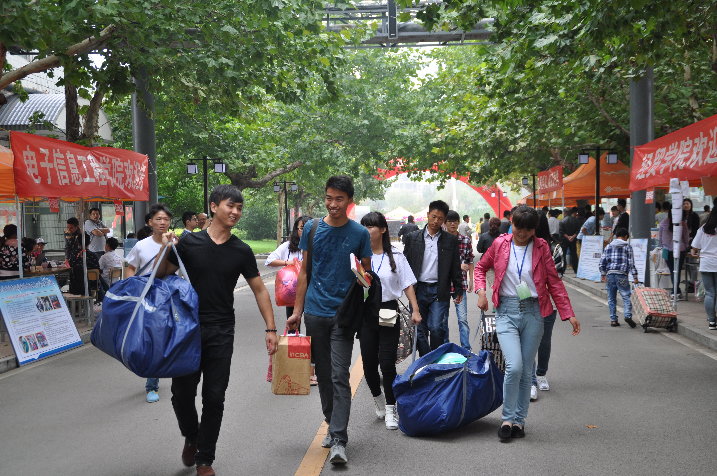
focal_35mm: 52
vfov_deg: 25.7
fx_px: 1044
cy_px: 238
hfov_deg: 37.9
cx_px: 358
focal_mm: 35
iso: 400
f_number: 5
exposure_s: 1/100
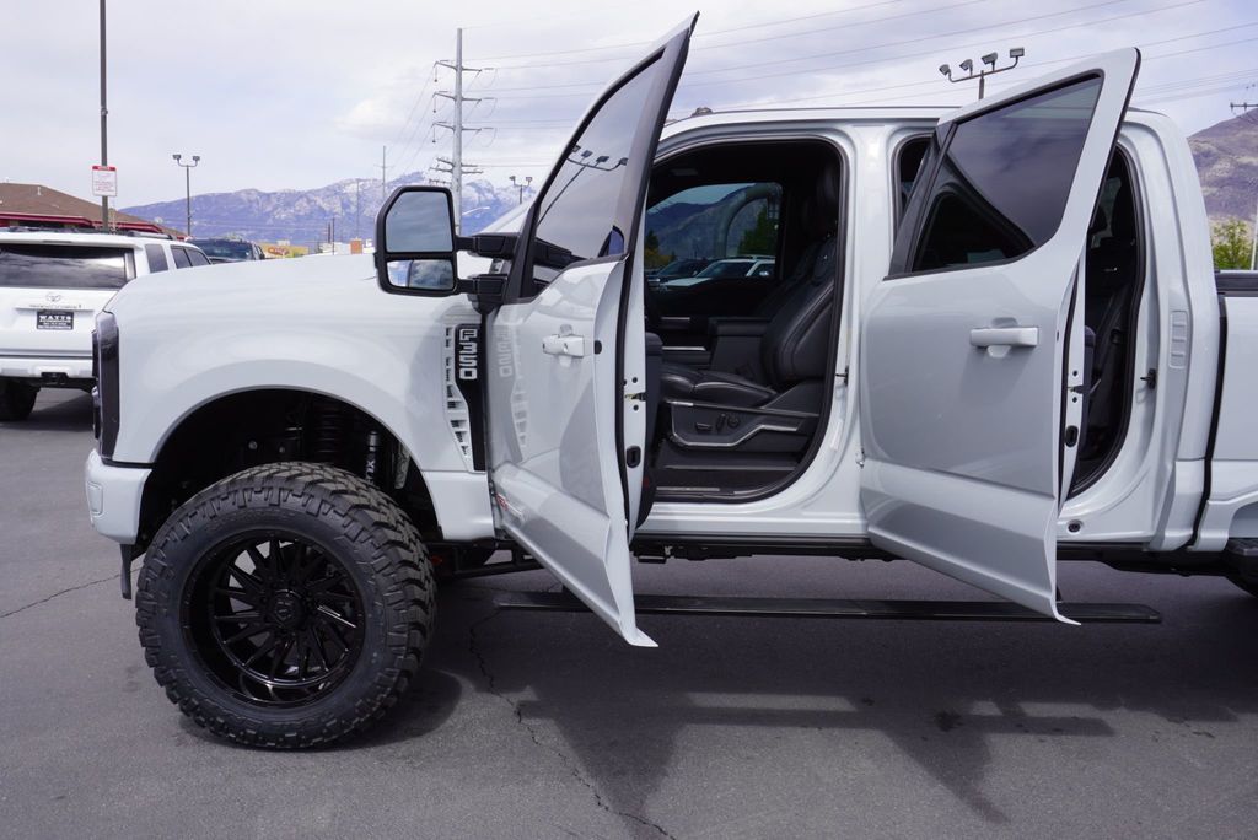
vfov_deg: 43.7
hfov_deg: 61.9
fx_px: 1049
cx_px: 629
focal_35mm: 30
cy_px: 420
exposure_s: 1/160
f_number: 10
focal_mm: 20
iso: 100
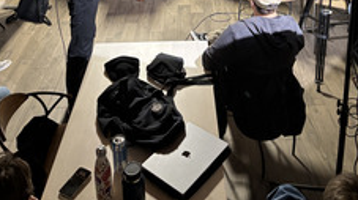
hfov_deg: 45.5
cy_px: -68
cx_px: 185
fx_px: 427
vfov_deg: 23.1
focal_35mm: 45
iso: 320
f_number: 1.6
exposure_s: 1/50
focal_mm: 5.96
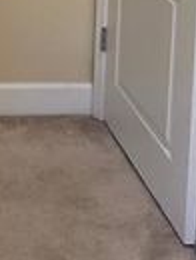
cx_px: -133
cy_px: -166
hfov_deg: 13.8
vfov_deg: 17.3
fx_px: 737
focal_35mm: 98
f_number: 1.78
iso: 200
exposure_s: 1/60
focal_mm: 6.86
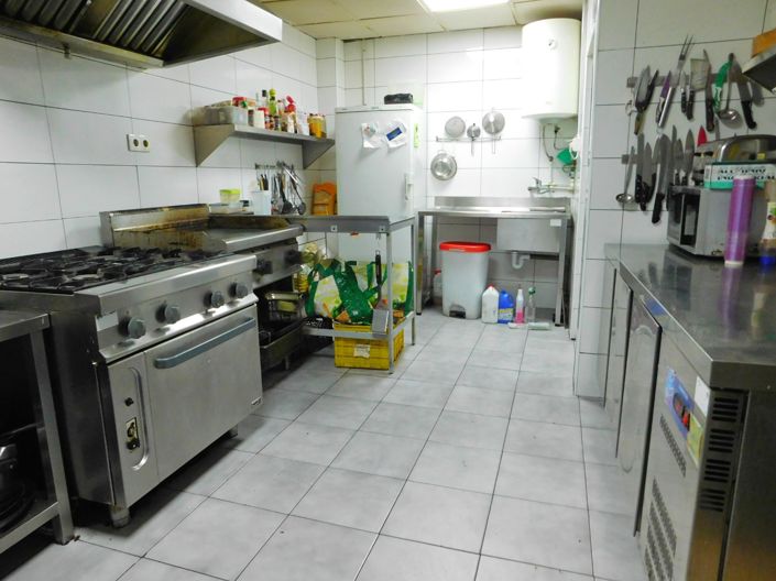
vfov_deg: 58.8
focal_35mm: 23
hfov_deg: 74.0
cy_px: 290
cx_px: 388
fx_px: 515
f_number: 3
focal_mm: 4
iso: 360
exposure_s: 1/30
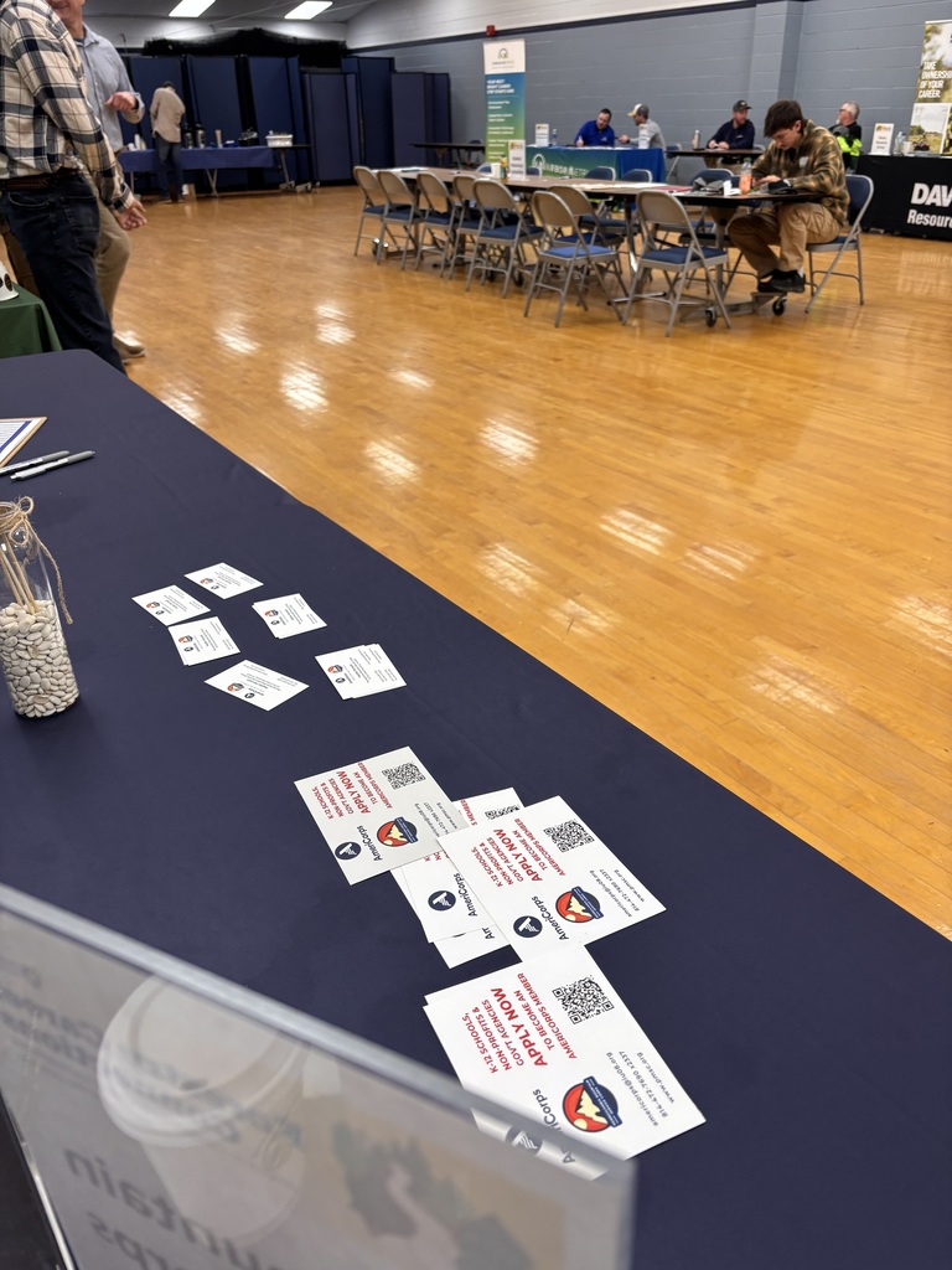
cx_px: 476
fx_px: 953
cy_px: 635
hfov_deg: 53.1
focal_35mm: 26
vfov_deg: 67.3
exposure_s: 1/120
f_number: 1.6
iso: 125
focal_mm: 5.96
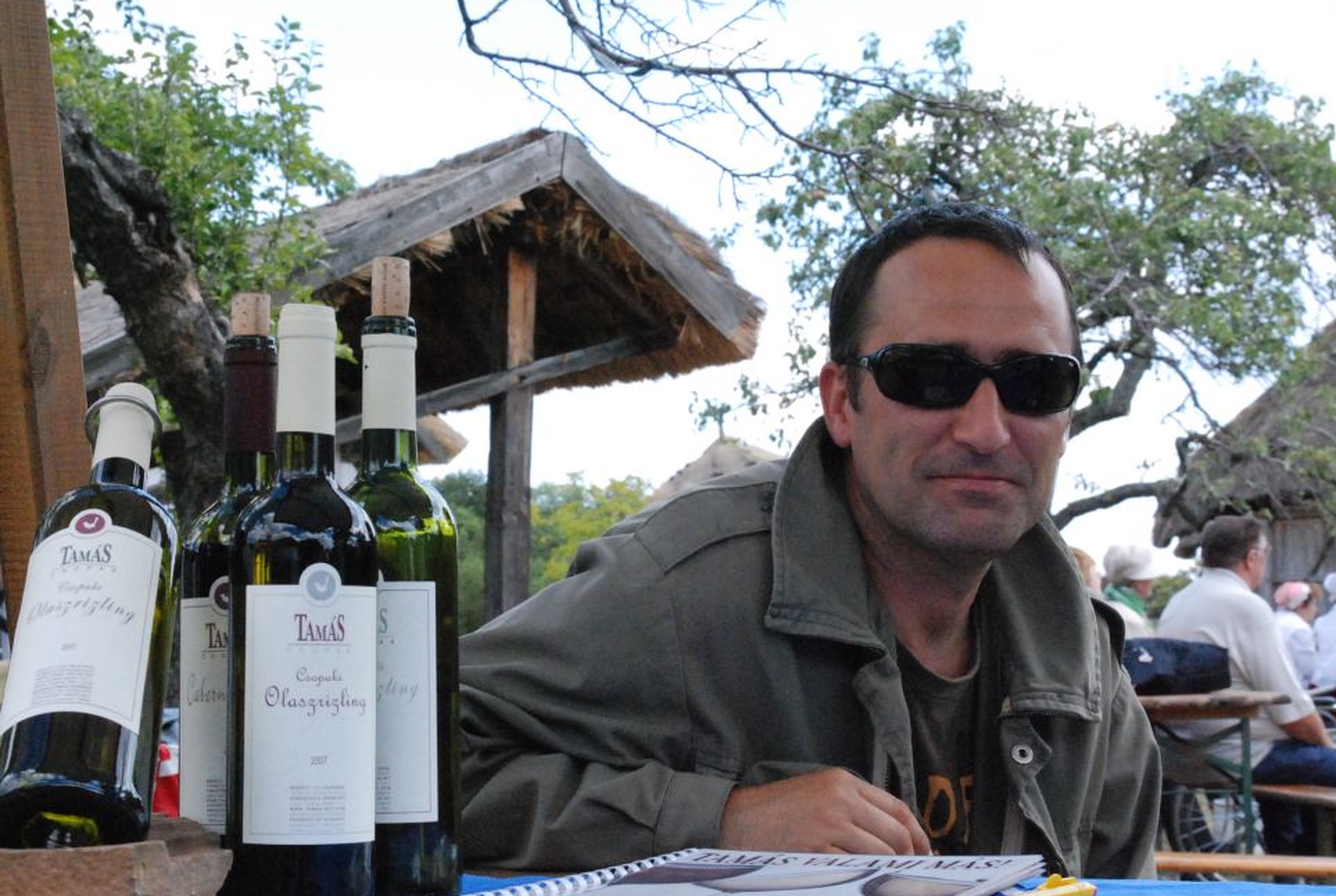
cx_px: 655
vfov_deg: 19.3
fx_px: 2640
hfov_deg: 28.4
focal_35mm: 71
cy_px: 450
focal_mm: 38
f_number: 13
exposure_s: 1/640
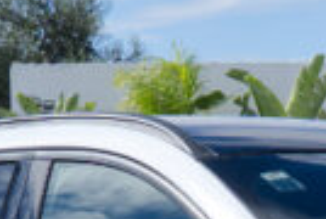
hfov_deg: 8.2
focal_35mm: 244
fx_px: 2214
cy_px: 578
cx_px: 533
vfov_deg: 5.4
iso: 160
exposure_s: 1/320
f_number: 10
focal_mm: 21.5
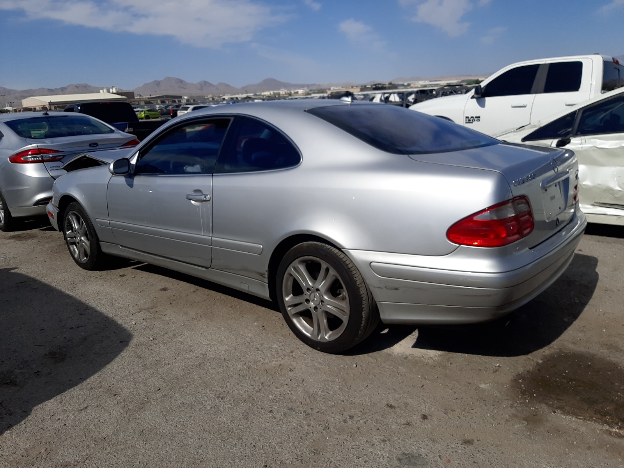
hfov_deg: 67.3
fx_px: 469
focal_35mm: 26
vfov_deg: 53.1
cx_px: 312
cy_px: 234
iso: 40
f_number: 1.7
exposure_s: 1/10000
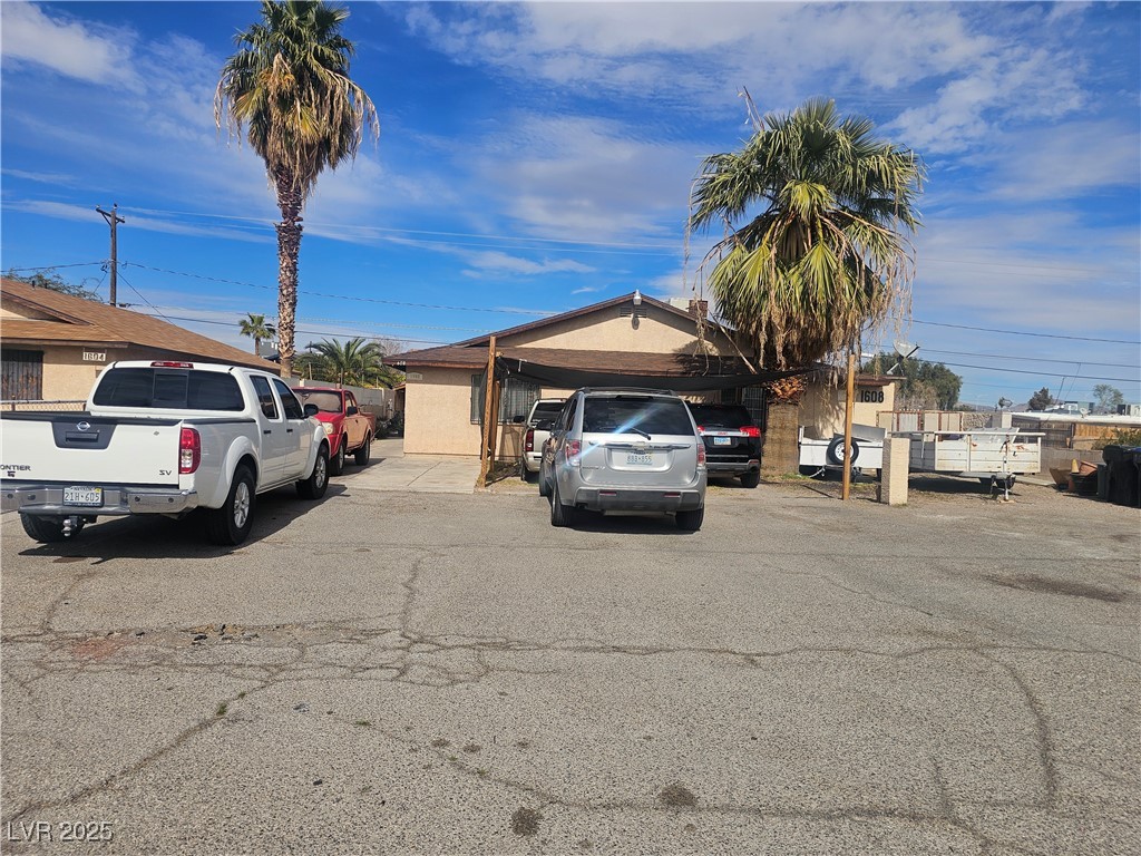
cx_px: 570
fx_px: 758
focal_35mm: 23
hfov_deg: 73.9
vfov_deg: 58.9
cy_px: 428
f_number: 1.7
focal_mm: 6.3
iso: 10
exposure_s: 1/1789
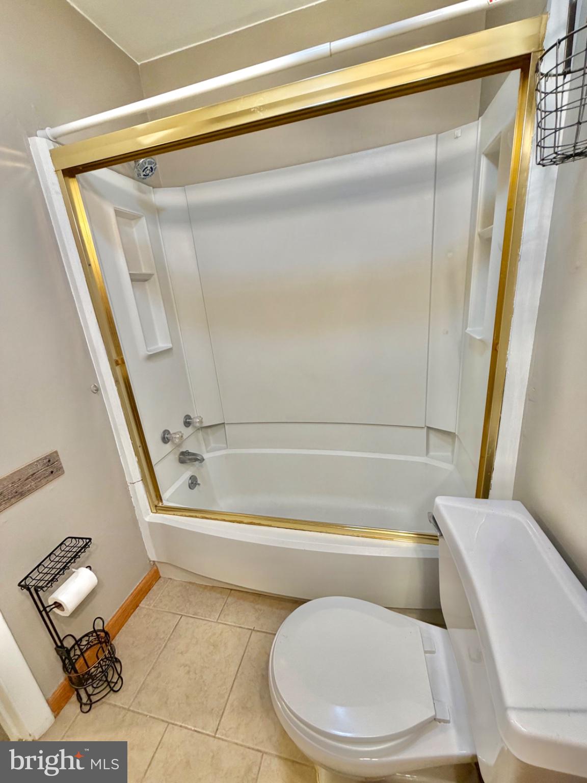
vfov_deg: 102.1
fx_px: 317
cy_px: 392
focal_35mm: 14
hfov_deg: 85.7
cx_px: 294
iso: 200
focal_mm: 2.22
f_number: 2.2
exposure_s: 1/60
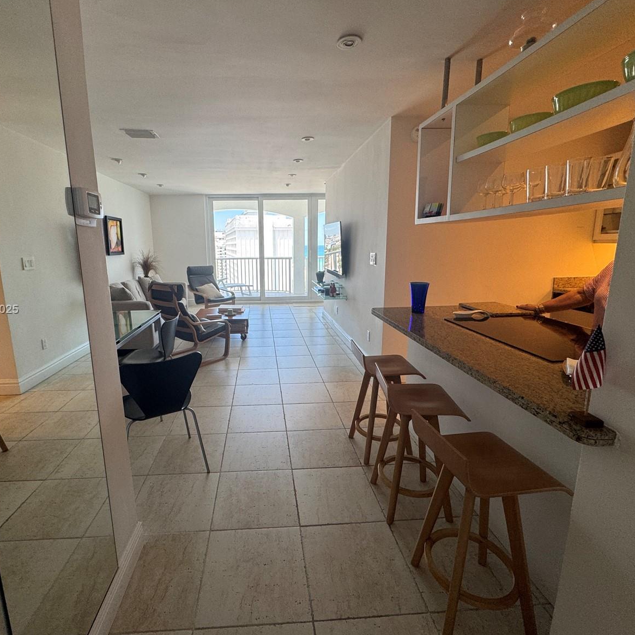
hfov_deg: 83.6
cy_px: 310
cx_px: 280
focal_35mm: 17
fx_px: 353
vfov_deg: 84.0
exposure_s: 1/120
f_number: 2.2
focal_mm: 2.22
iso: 100
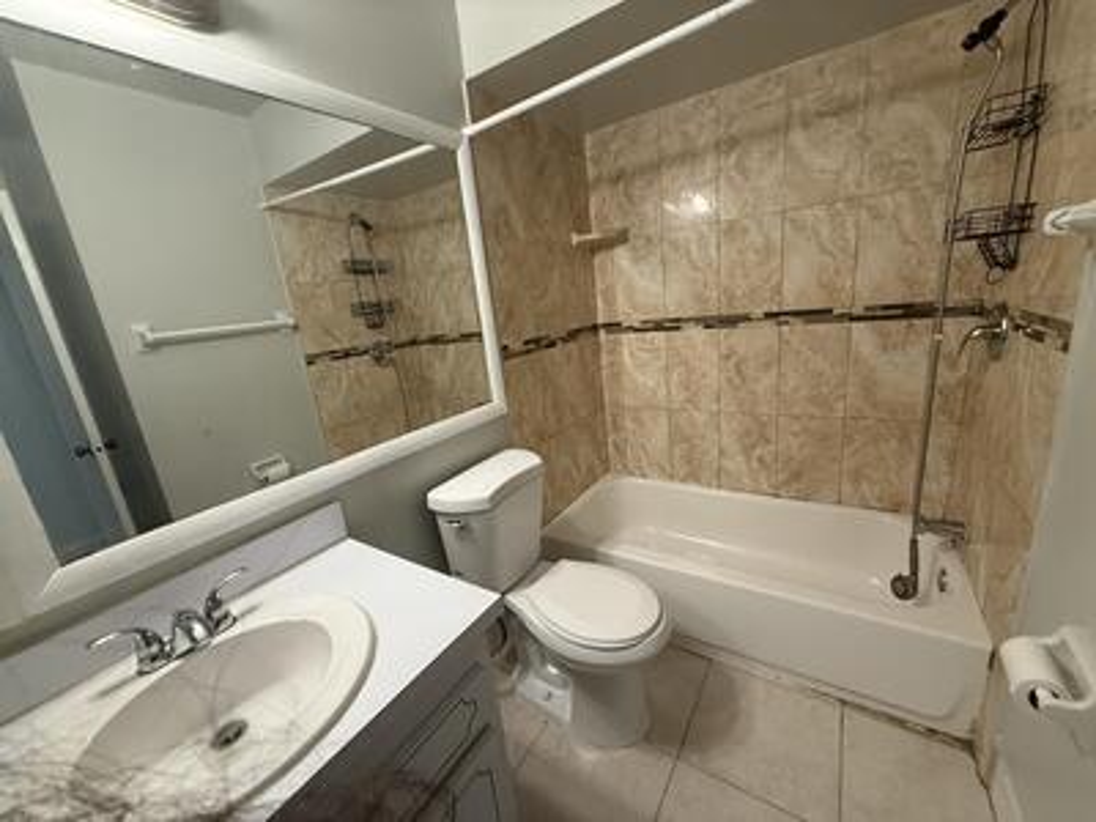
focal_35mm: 14
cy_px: 411
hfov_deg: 102.1
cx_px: 548
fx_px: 443
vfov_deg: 85.7
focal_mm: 2.22
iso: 400
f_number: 2.2
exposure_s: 1/60
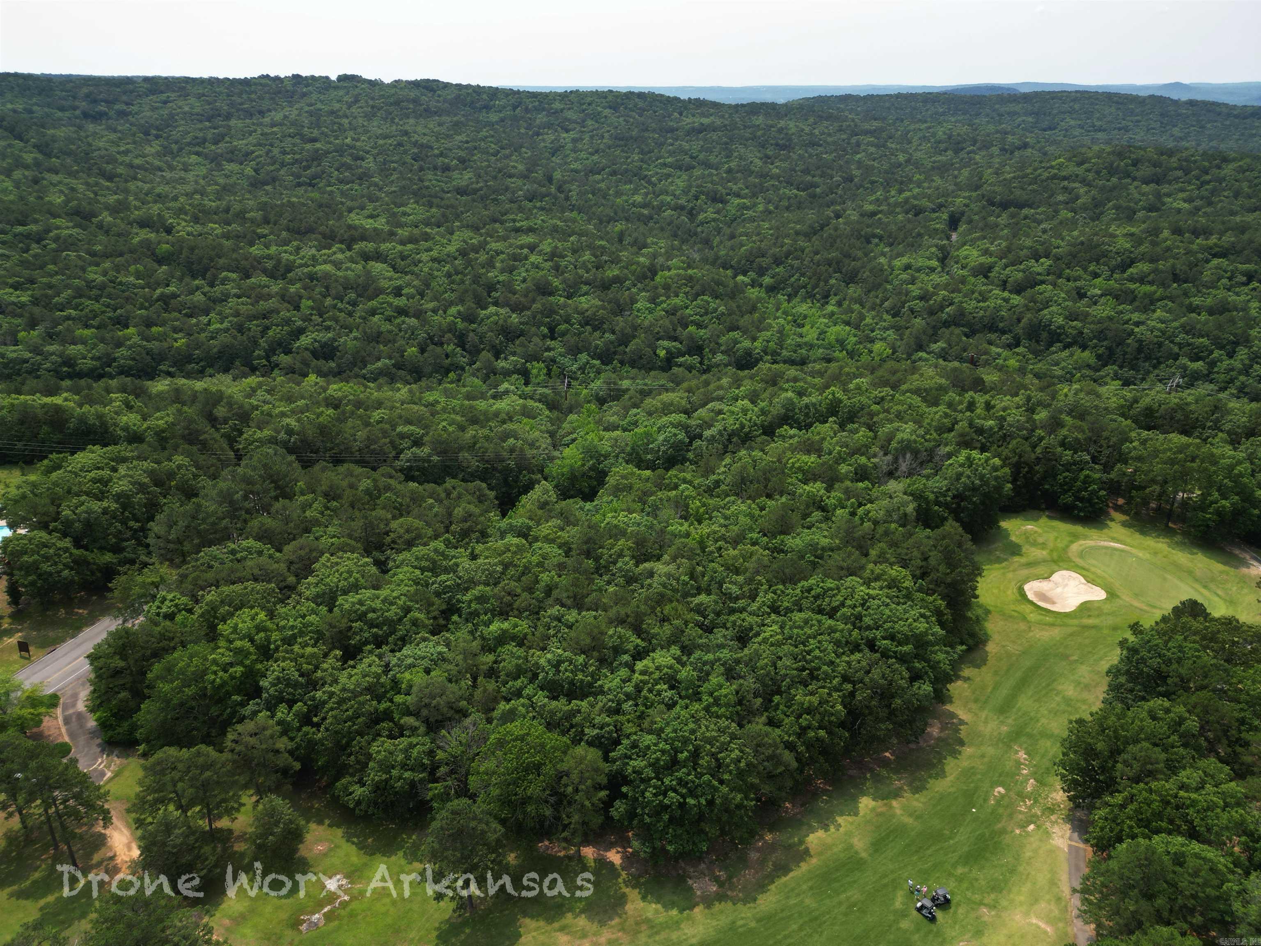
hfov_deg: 71.6
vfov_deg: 56.8
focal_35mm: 24
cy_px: 473
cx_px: 630
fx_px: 874
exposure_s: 1/2000
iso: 140
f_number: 1.7
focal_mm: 6.72
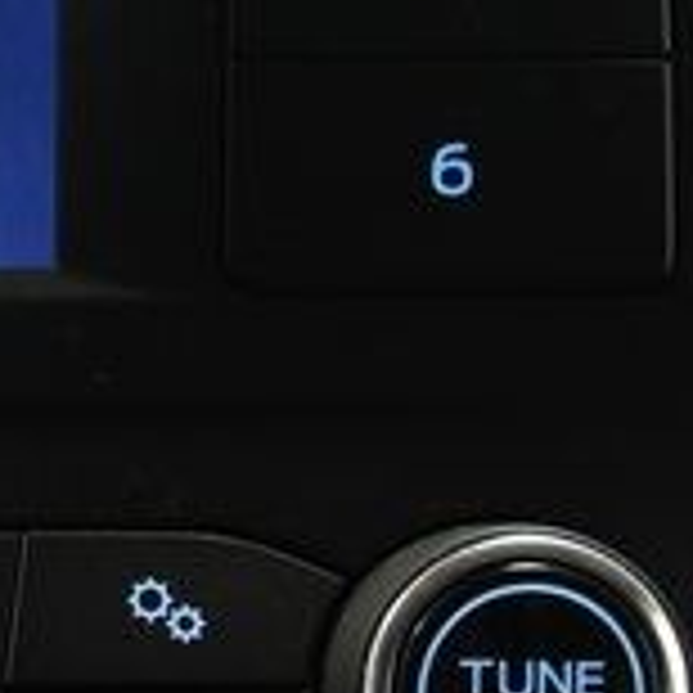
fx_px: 5640
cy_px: 886
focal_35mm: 249
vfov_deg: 7.0
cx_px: -526
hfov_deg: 6.9
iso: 1600
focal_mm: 44
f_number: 4.5
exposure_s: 1/20
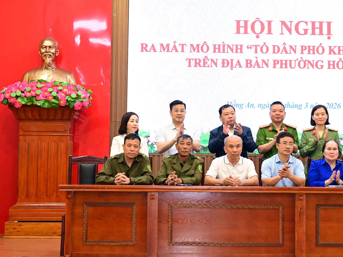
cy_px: 99
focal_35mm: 83
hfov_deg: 23.5
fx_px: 822
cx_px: 210
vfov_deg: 17.8
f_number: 4
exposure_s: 1/160
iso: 1600
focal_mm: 57
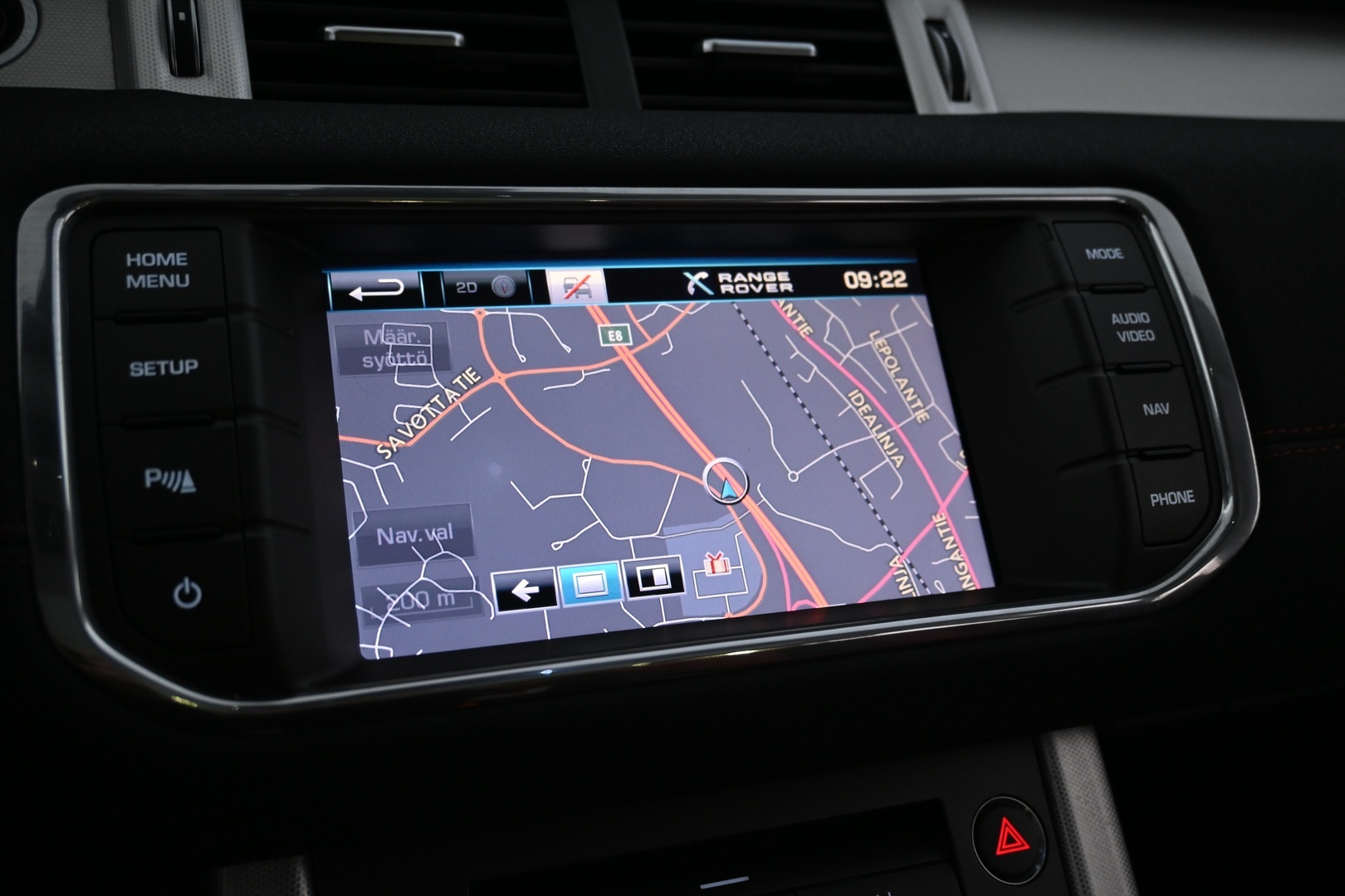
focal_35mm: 34
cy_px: 448
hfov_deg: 56.1
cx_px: 672
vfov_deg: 39.1
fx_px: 1261
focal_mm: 22.5
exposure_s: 1/40
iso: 1000
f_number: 4
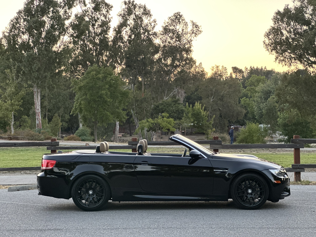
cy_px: 118
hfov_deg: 25.3
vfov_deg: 19.1
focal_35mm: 77
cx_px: 158
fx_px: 703
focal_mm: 9
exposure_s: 1/84
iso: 250
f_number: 2.8
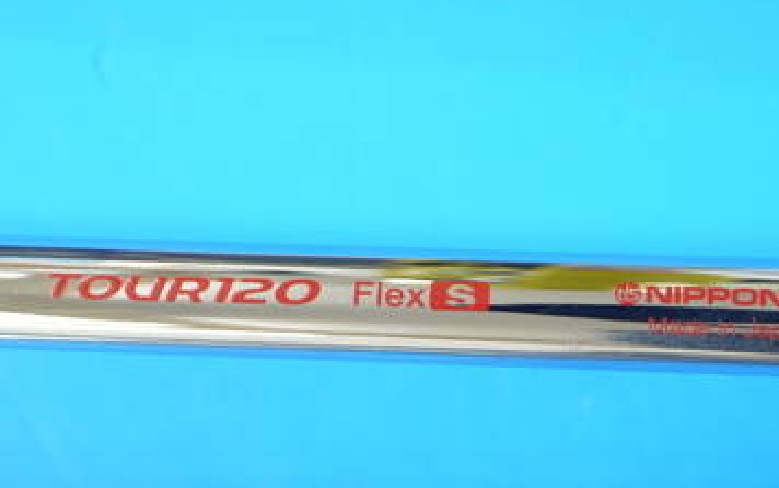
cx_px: 368
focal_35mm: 118
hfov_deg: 17.7
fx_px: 2507
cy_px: 317
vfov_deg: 11.1
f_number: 5
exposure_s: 1/60
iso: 640
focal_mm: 31
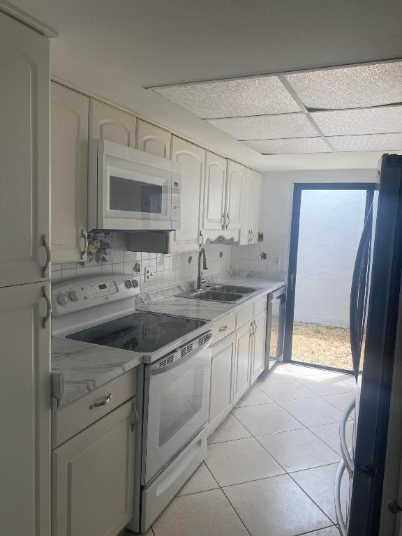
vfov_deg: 67.3
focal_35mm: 26
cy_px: 268
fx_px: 403
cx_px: 201
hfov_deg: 53.1
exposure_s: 1/203
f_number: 1.8
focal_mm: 4.25
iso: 32
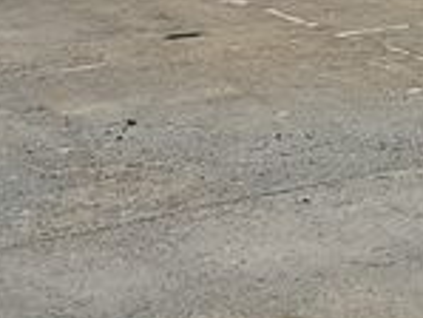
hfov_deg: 13.2
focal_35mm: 99
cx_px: 1086
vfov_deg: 14.3
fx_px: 1211
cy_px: -114
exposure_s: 1/4523
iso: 64
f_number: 2.2
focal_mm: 1.74
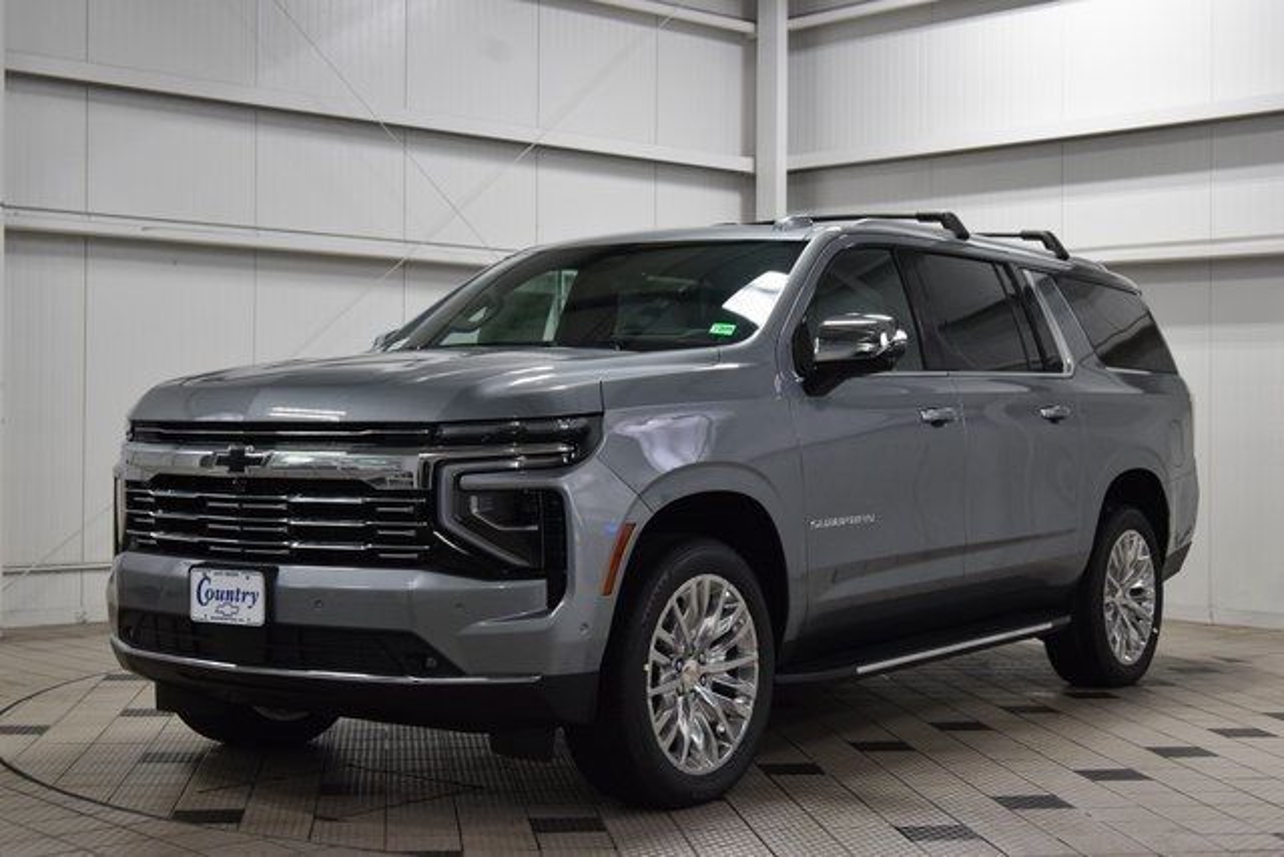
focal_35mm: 54
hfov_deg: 36.9
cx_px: 642
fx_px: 1926
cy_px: 428
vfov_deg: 25.1
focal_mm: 36
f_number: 8
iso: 1600
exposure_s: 1/60
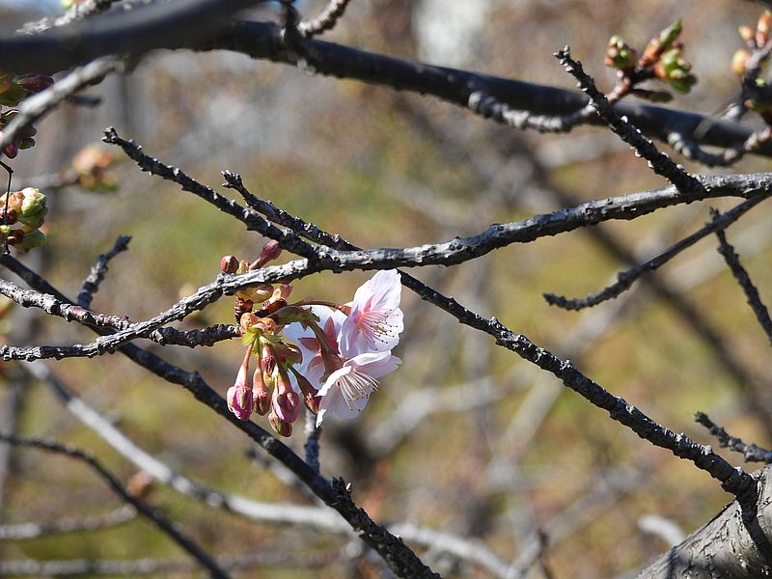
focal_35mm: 240
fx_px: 5352
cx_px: 386
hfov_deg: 8.2
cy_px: 290
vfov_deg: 6.2
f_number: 4.5
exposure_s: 1/400
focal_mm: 42.8
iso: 100
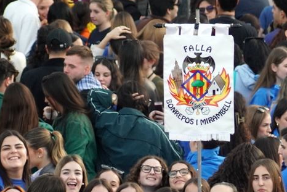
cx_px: 230
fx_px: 4157
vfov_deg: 2.6
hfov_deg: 4.0
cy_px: 144
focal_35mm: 521
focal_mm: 135
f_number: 5.6
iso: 1000
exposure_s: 1/250
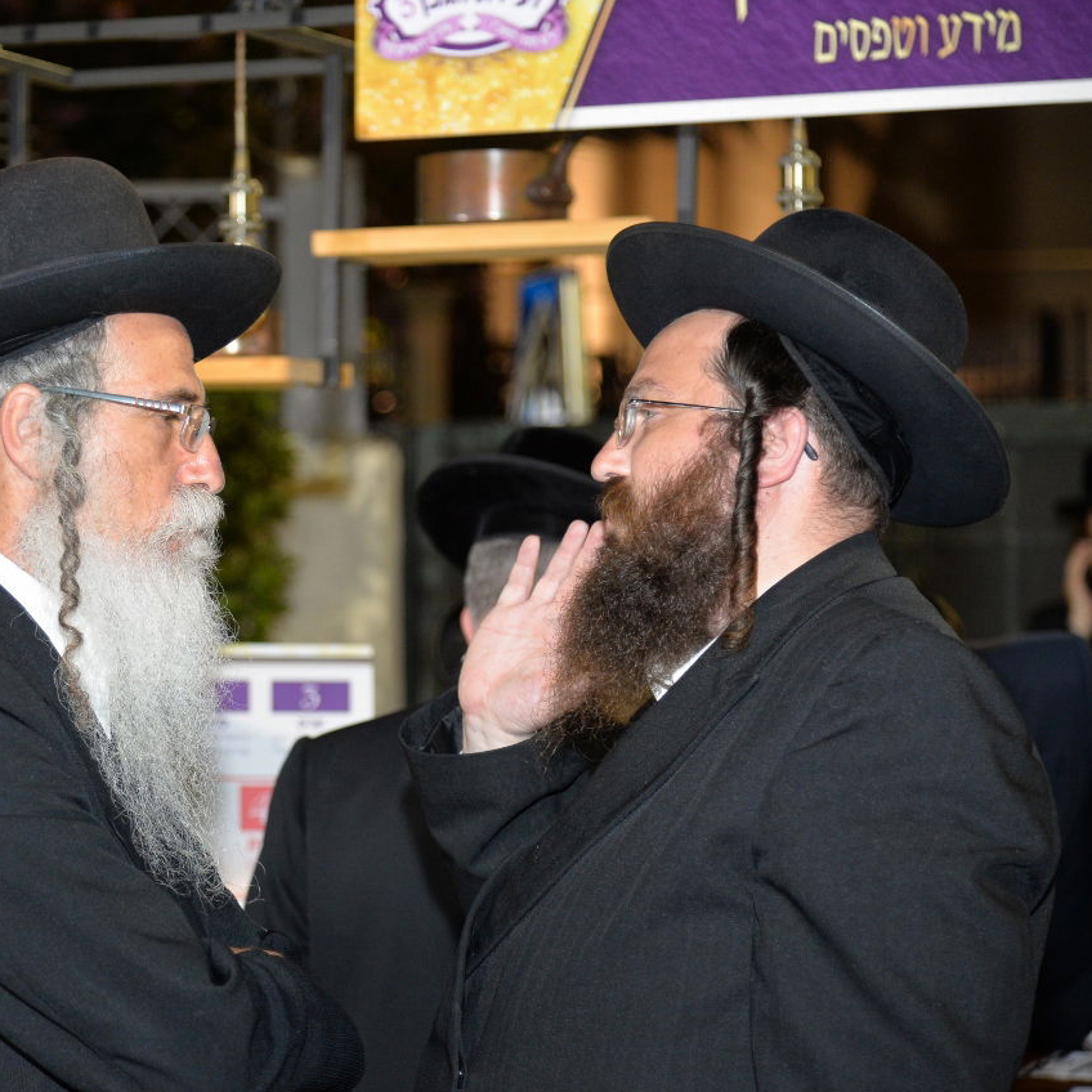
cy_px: 548
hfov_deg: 15.9
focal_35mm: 109
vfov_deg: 16.0
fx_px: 3890
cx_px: 377
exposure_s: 1/100
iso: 2000
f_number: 4
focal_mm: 85
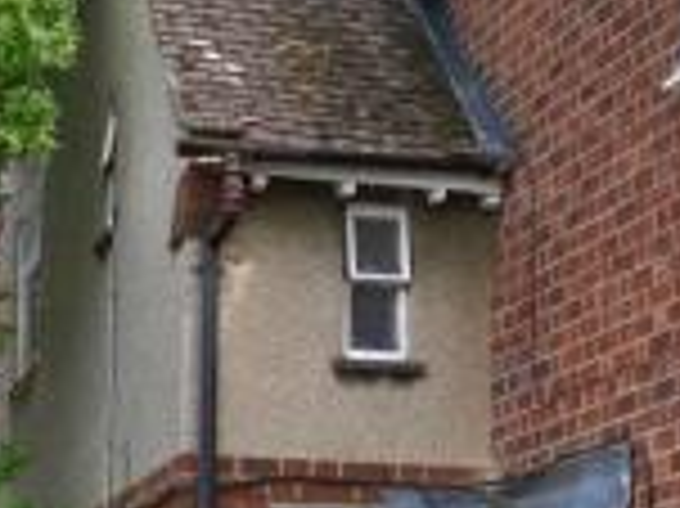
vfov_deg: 10.9
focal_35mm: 135
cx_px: 502
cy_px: 452
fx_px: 2650
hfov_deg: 14.6
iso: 64
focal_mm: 6.3
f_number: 3.1
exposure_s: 1/320
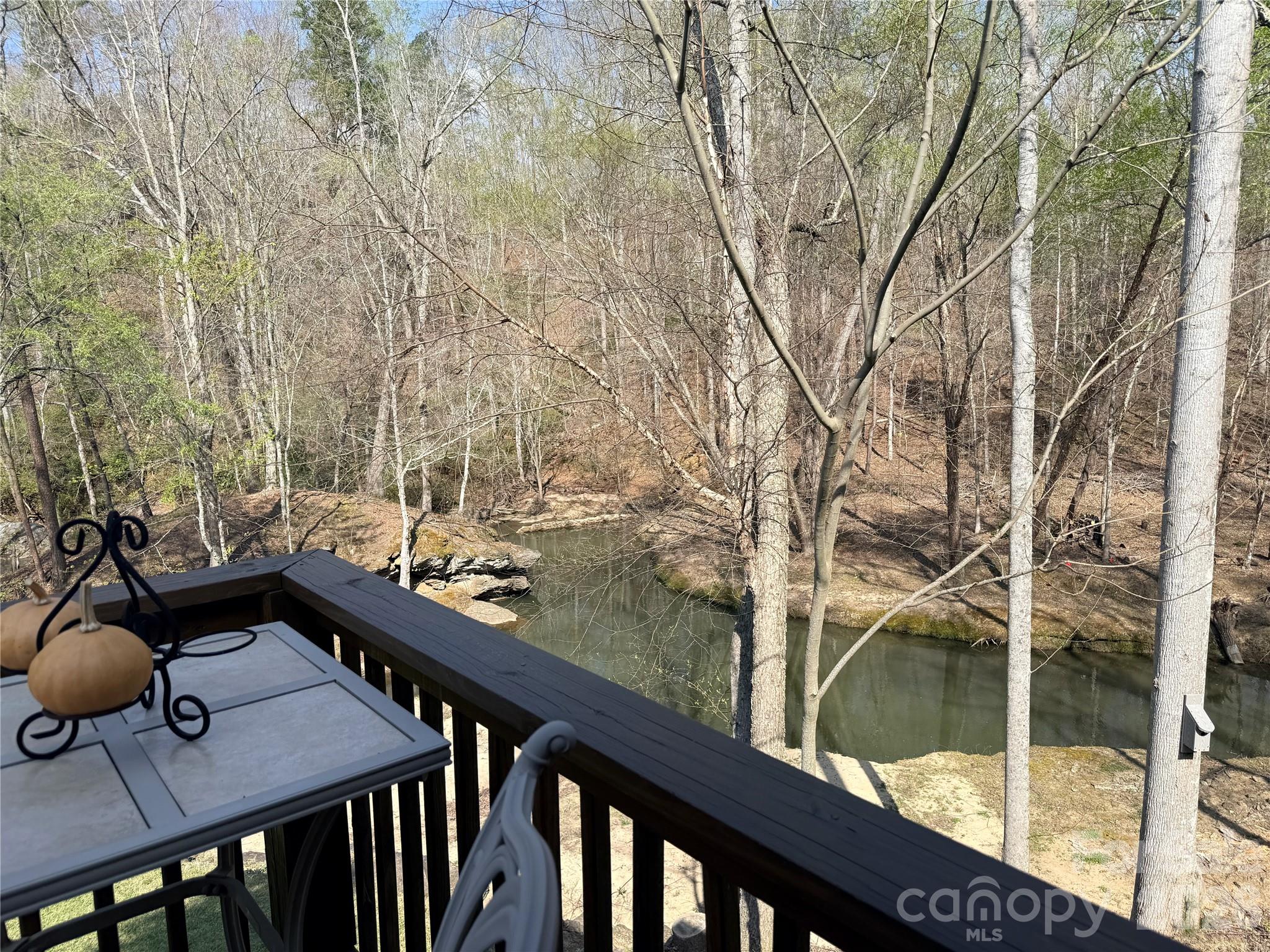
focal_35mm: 24
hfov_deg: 71.6
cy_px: 476
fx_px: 881
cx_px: 635
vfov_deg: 56.8
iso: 80
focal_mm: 6.76
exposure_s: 1/2703
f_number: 1.78
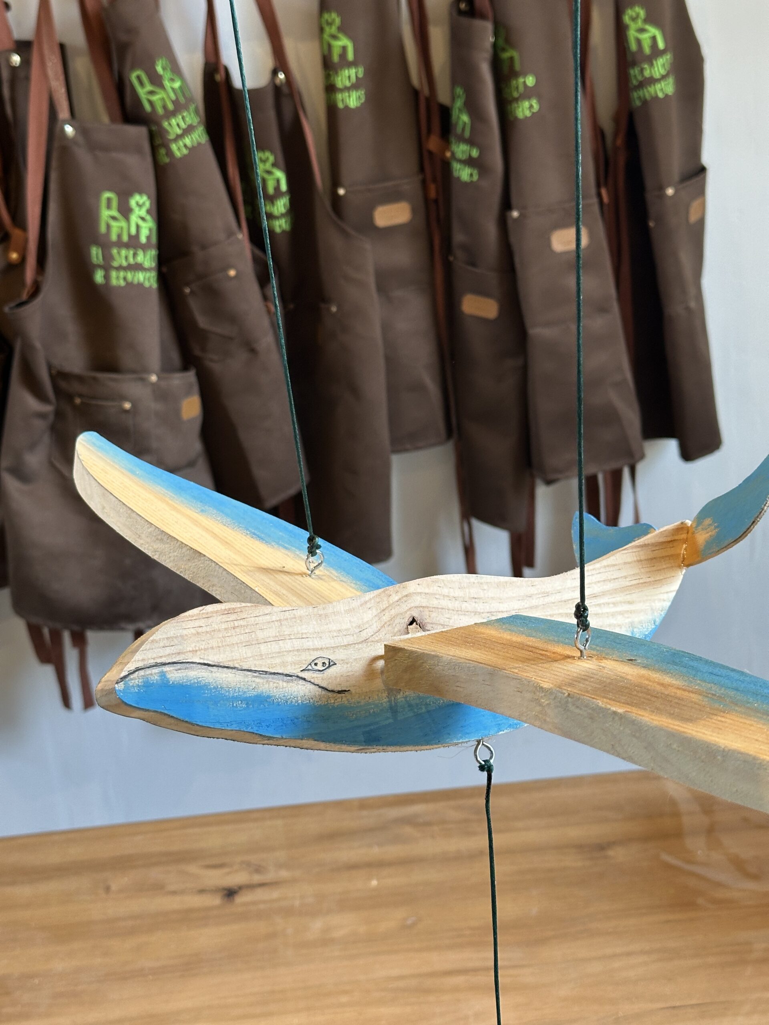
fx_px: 1422
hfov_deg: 30.3
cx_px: 384
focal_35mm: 48
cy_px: 512
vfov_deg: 39.7
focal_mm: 6.86
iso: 80
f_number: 1.78
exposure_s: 1/69
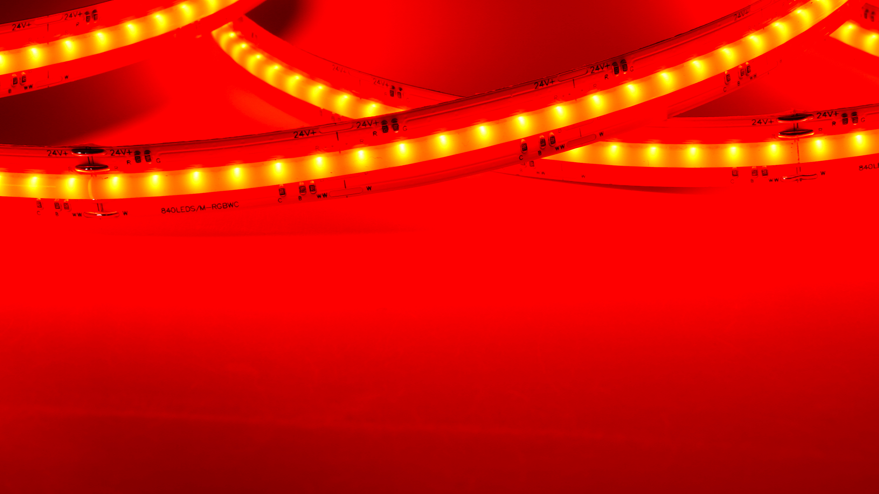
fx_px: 2727
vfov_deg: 10.3
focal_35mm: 117
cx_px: 429
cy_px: 50
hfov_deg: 18.3
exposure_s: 1/10
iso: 64
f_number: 14
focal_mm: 56
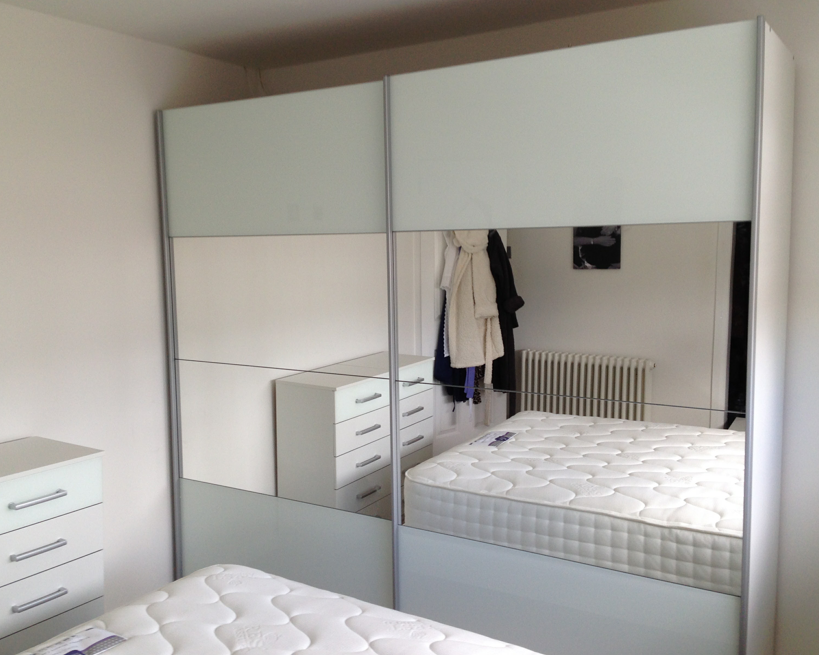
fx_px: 848
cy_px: 333
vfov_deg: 42.2
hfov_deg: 51.5
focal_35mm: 35
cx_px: 391
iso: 50
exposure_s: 1/60
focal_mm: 4.12
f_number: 2.4
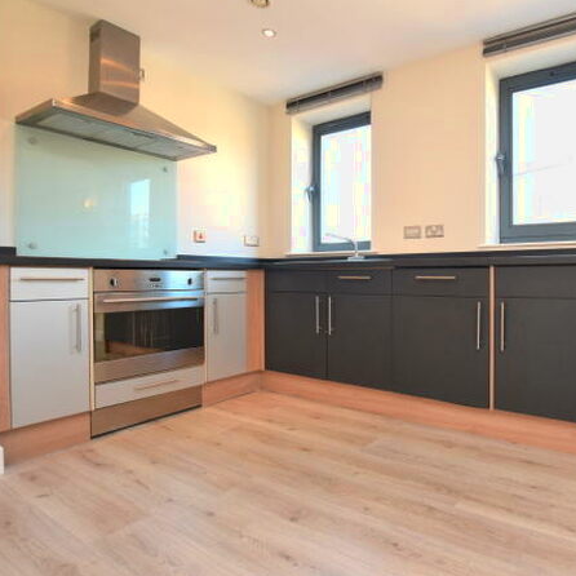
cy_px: 280
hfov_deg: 70.6
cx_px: 421
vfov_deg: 74.8
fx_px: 377
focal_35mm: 20
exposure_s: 1/100
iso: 800
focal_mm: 10
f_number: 5
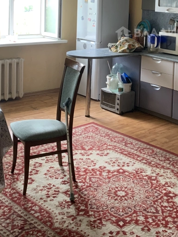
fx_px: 377
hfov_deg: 25.9
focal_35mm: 55
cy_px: 32
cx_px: 151
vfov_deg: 33.4
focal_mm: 4.25
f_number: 1.8
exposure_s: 1/60
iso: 250
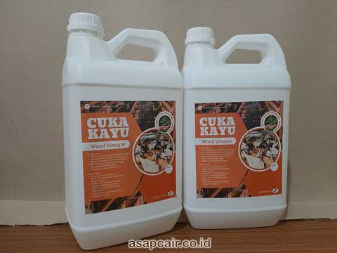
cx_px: 168
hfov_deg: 65.3
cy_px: 126
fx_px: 263
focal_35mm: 27
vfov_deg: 51.4
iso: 320
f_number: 1.7
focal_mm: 3.93
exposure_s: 1/25
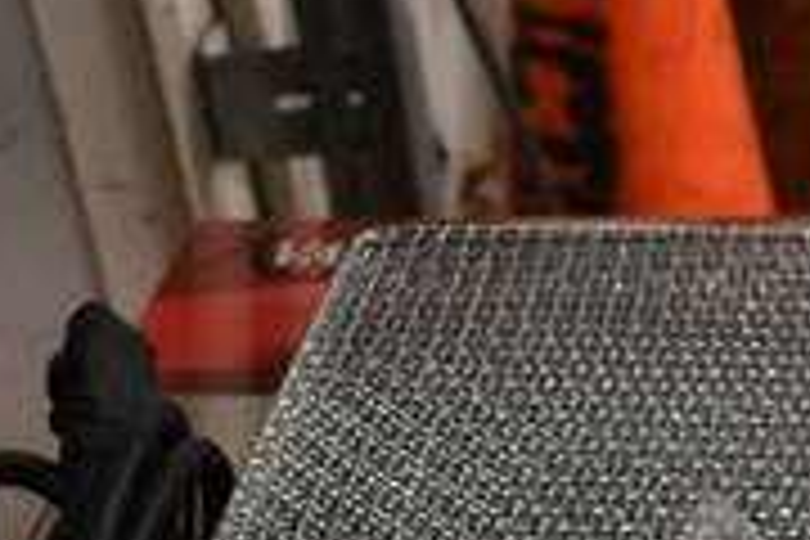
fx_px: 2400
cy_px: 882
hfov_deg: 18.0
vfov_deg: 12.1
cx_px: 1030
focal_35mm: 107
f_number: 3.8
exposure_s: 1/125
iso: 3600
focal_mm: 21
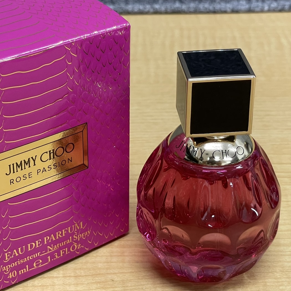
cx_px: 80
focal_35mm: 84
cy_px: 134
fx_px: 799
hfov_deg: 20.5
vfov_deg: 20.6
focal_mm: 6
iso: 200
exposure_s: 1/93
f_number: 2
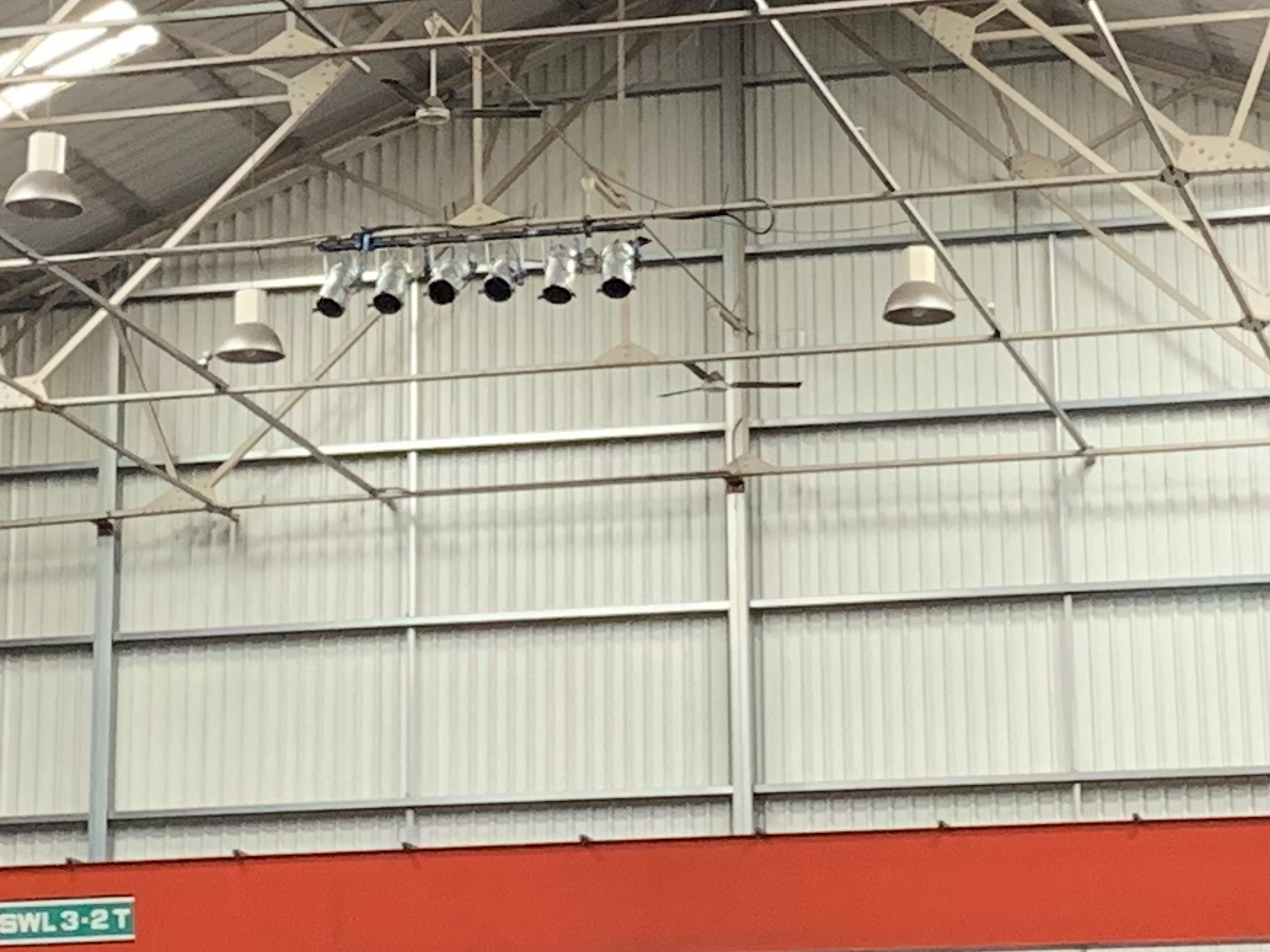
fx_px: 4401
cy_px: 198
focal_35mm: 120
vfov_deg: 12.3
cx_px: 500
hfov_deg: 16.4
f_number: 1.8
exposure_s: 1/57
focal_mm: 4.25
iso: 400
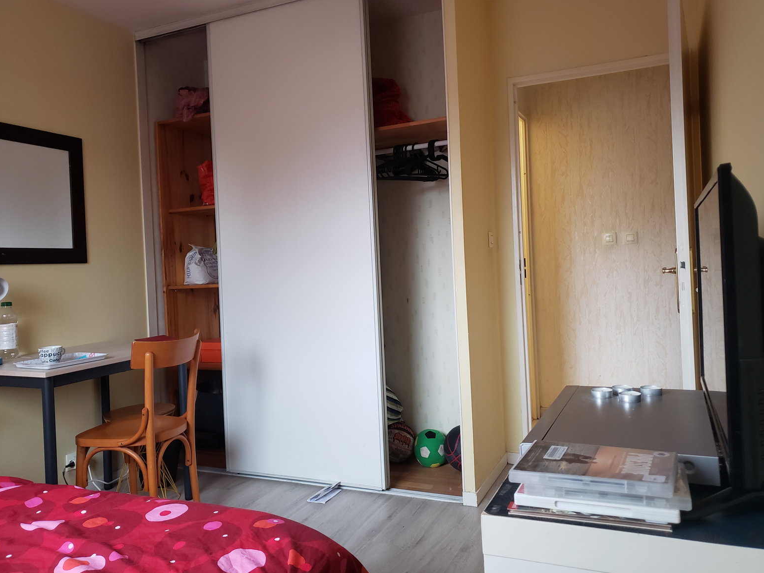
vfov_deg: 51.4
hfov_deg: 65.3
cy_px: 281
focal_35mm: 27
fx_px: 596
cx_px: 387
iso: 250
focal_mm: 4.3
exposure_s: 1/37
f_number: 1.5
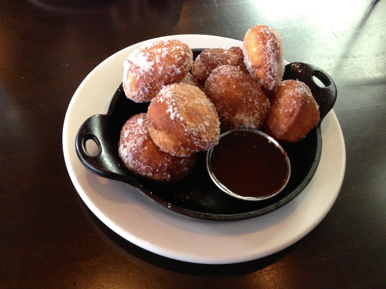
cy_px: 144
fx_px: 368
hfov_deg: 55.4
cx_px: 193
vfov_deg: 42.9
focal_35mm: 33
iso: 400
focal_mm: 4.13
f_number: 2.4
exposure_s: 1/20
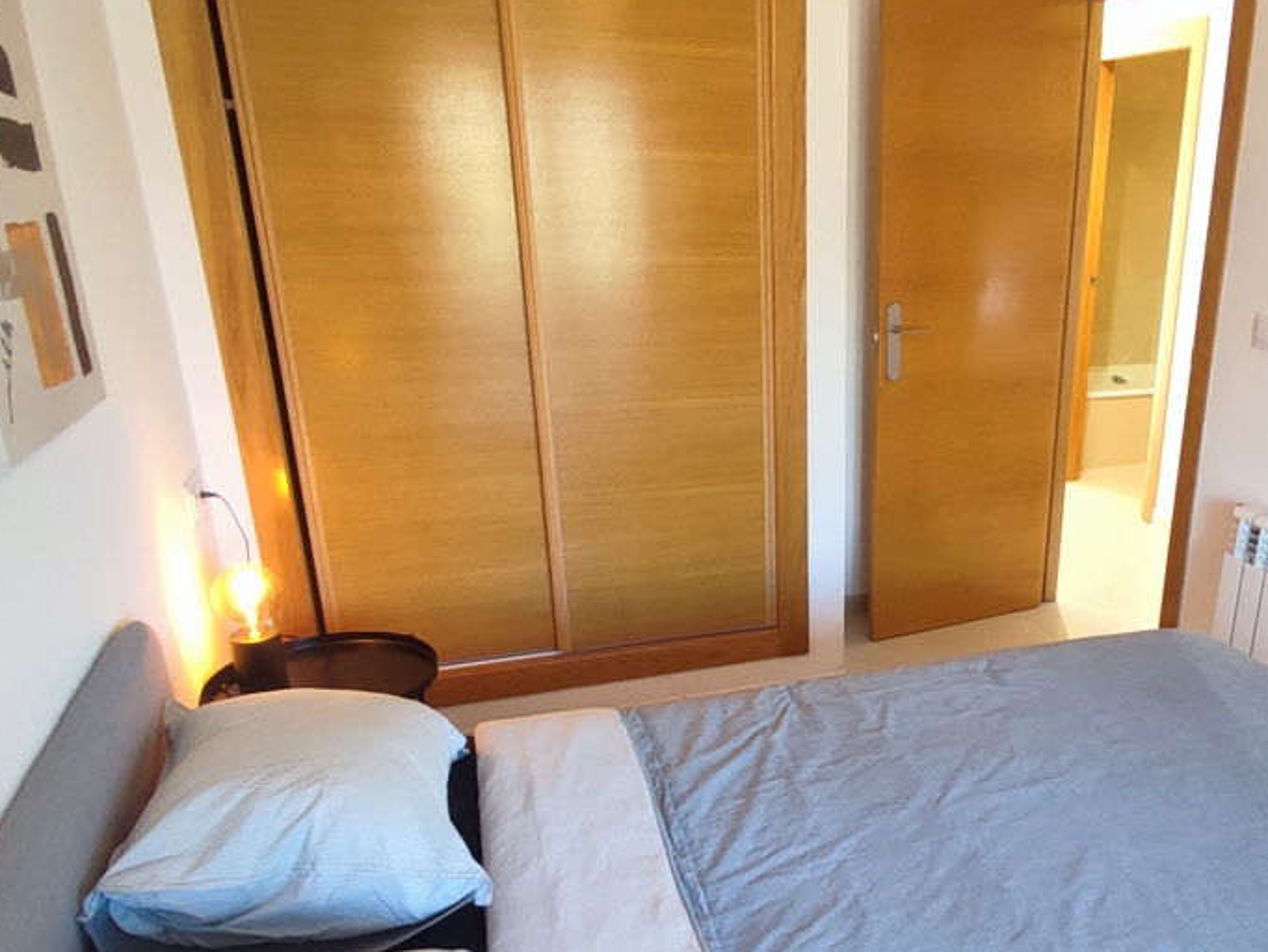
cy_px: 617
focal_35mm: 30
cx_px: 848
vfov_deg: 46.2
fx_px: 1099
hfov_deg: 58.6
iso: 449
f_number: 2.2
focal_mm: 1.65
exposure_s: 1/50
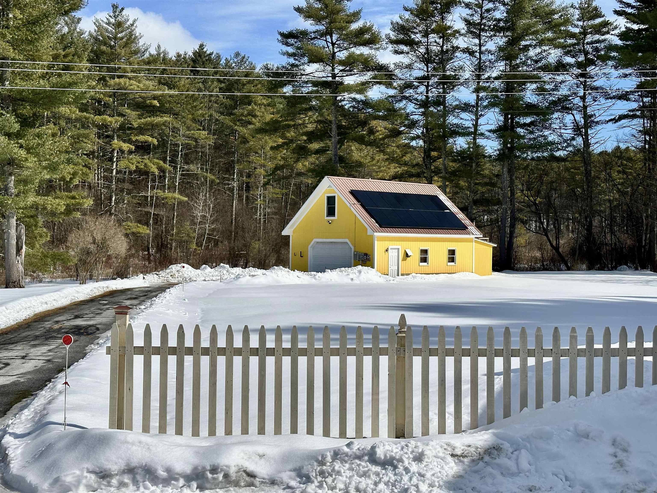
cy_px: 246
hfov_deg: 39.7
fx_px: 911
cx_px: 328
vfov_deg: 30.3
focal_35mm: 48
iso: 64
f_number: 1.78
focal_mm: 6.86
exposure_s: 1/9804
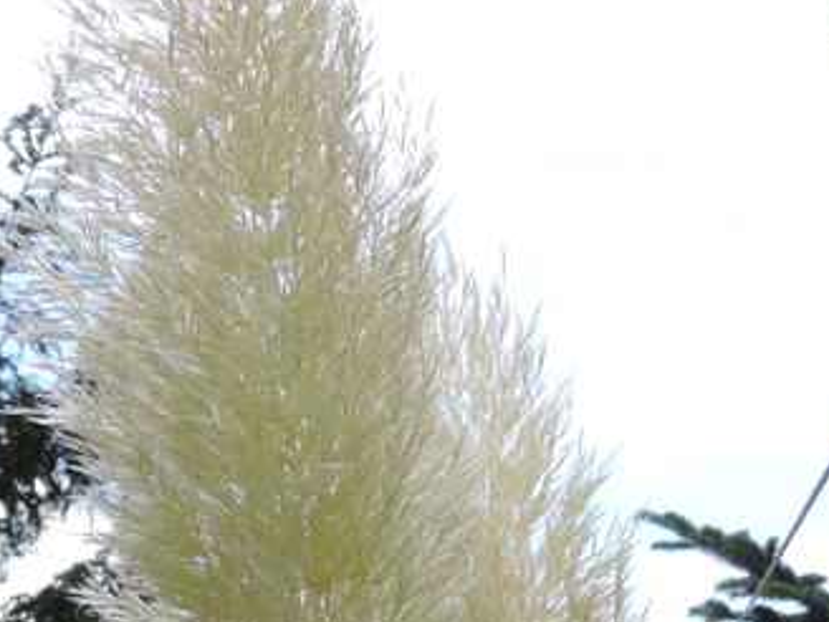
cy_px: 938
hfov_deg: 14.7
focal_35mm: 131
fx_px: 3137
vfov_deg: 10.9
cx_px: -53
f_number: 3.4
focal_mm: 7.6
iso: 80
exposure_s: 1/200
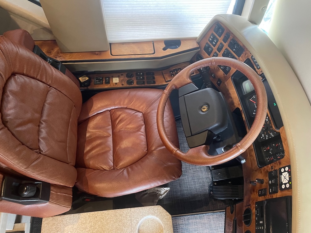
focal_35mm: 26
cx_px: 156
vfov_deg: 53.1
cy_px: 116
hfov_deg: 67.3
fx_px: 234
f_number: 1.6
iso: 500
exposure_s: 1/40
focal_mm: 4.2
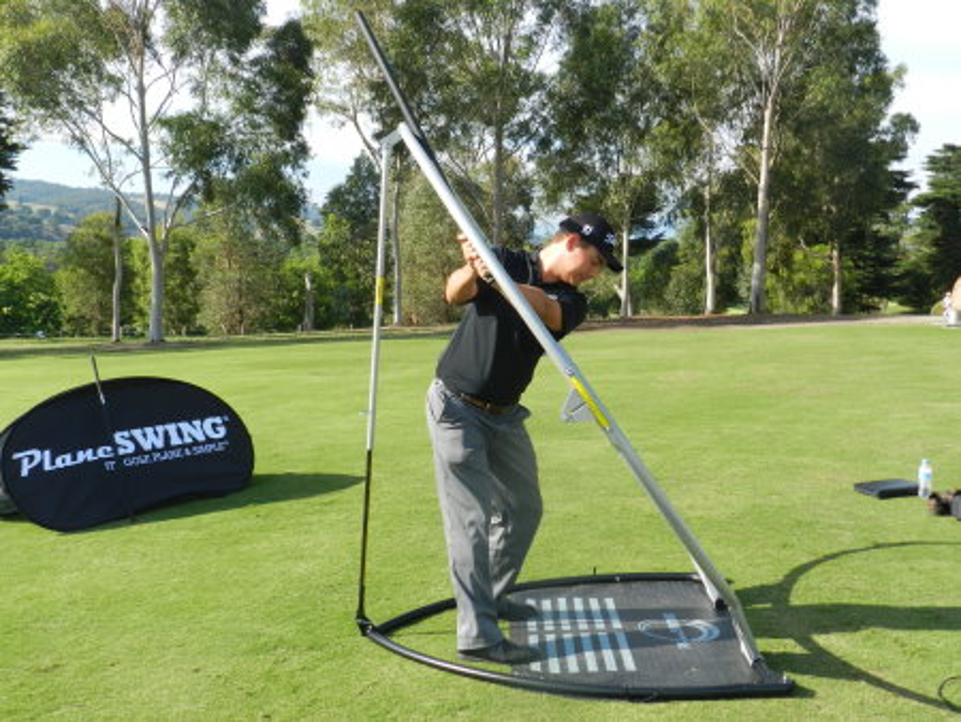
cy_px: 361
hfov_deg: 49.0
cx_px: 480
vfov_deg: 37.8
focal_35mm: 38
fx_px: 1056
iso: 160
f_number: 4
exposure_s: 1/640
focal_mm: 6.7
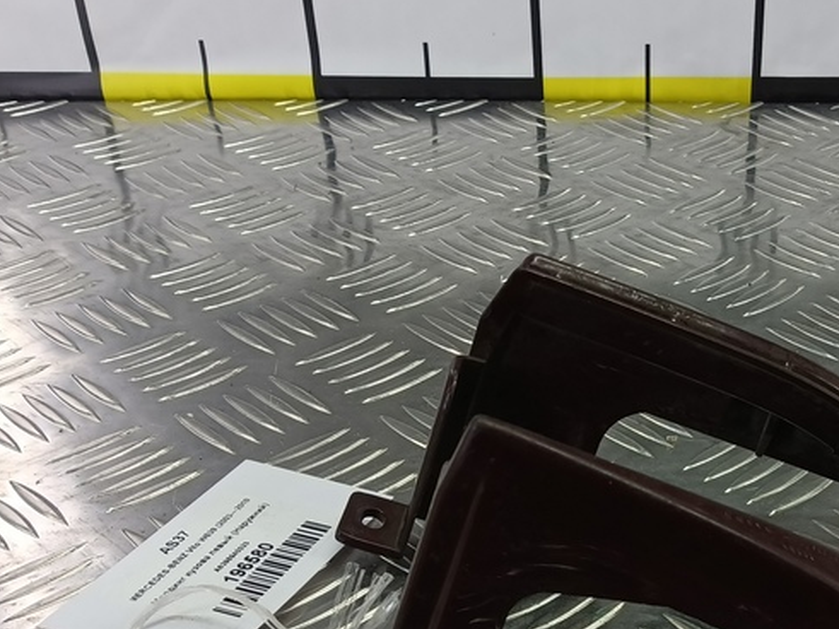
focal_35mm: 48
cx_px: 687
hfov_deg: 38.0
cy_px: 550
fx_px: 1163
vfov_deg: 29.2
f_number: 1.6
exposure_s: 1/50
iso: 91
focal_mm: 4.11
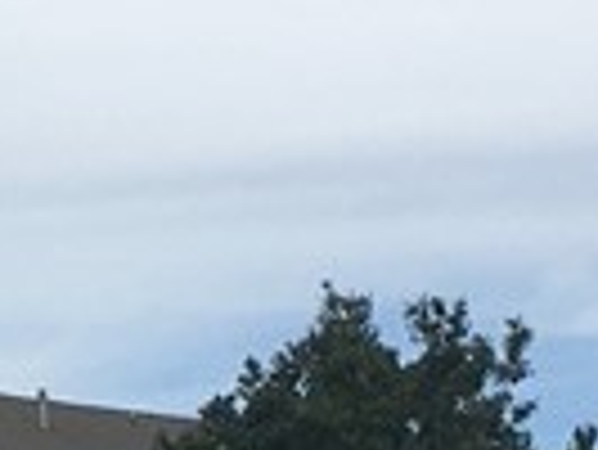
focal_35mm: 223
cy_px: 756
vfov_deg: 6.6
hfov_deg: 8.4
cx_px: -594
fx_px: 3856
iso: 25
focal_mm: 4.15
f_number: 2.2
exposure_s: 1/2079
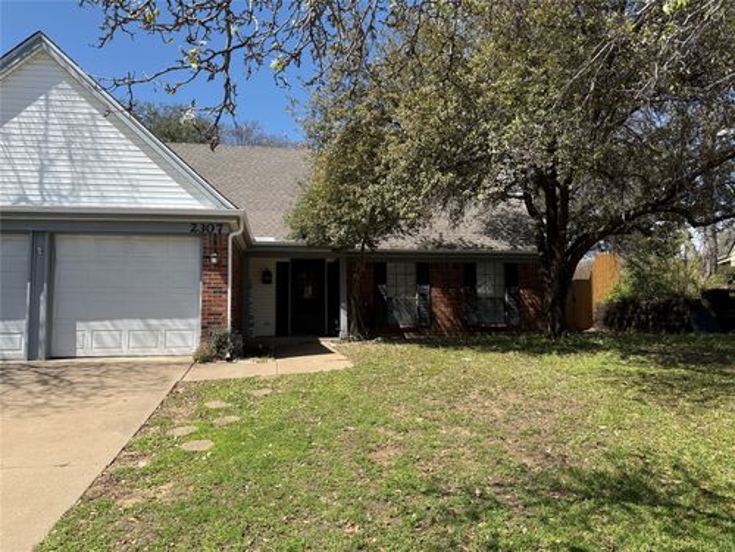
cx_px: 368
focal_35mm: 24
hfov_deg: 71.6
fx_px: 510
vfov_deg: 56.8
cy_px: 276
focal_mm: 6.76
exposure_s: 1/2801
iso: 80
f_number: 1.78
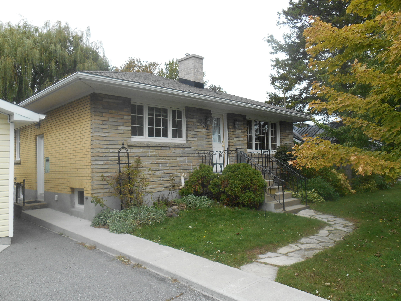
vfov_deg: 53.1
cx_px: 200
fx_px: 301
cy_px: 150
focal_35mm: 26
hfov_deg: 67.3
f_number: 3.4
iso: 80
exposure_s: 1/200
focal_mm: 4.7
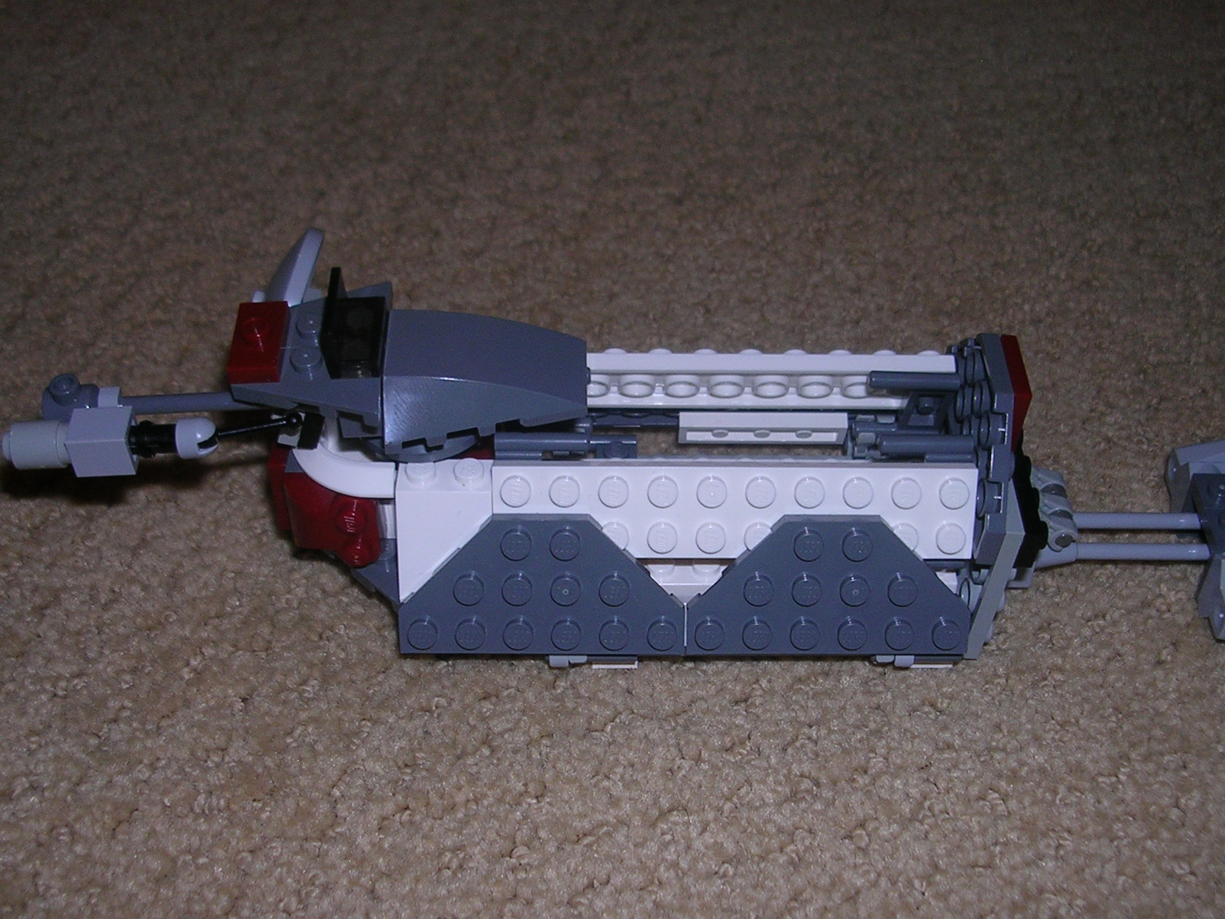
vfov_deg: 31.5
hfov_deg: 41.2
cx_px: 673
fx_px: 1628
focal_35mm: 46
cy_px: 511
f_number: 2.8
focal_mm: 5.8
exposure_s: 1/60.1
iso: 50
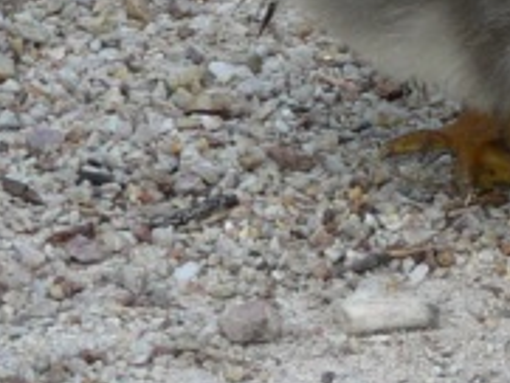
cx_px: 886
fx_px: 6089
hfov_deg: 4.7
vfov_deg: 3.6
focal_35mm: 413
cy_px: -6
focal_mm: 18.6
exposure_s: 1/80
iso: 80
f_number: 3.2
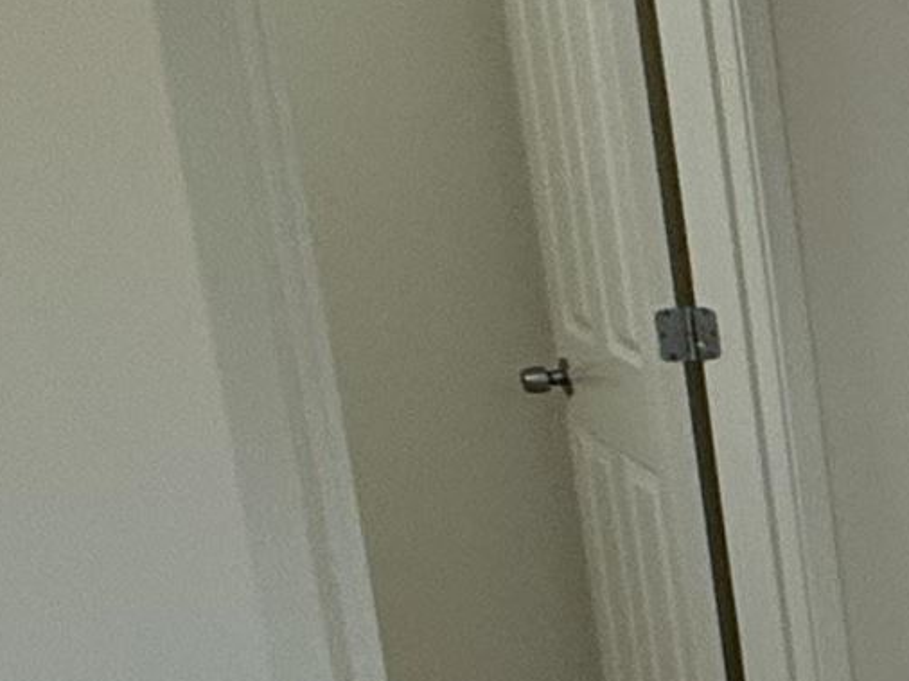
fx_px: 2231
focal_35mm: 85
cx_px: 2459
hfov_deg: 13.0
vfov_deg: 17.3
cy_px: 420
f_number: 2.2
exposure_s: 1/120
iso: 125
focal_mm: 2.22
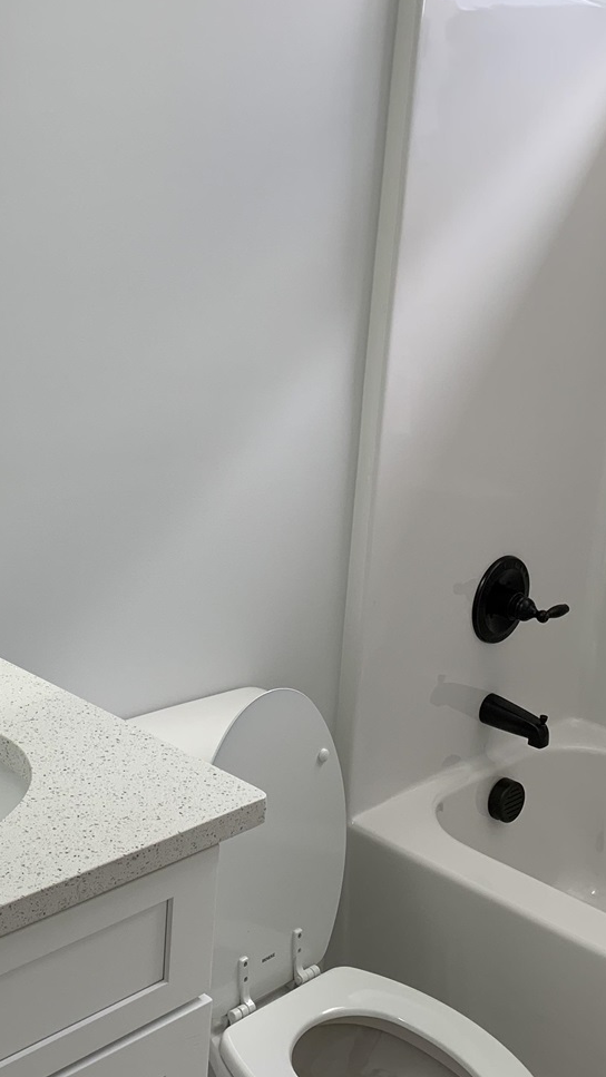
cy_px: 525
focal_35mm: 45
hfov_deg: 26.5
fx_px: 1285
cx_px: 256
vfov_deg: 45.5
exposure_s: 1/120
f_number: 1.8
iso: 50
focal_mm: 4.25
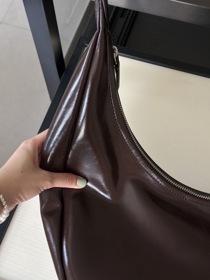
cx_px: 105
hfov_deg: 30.3
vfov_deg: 39.7
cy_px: 140
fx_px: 388
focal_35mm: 48
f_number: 1.78
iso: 125
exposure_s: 1/86
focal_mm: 6.86
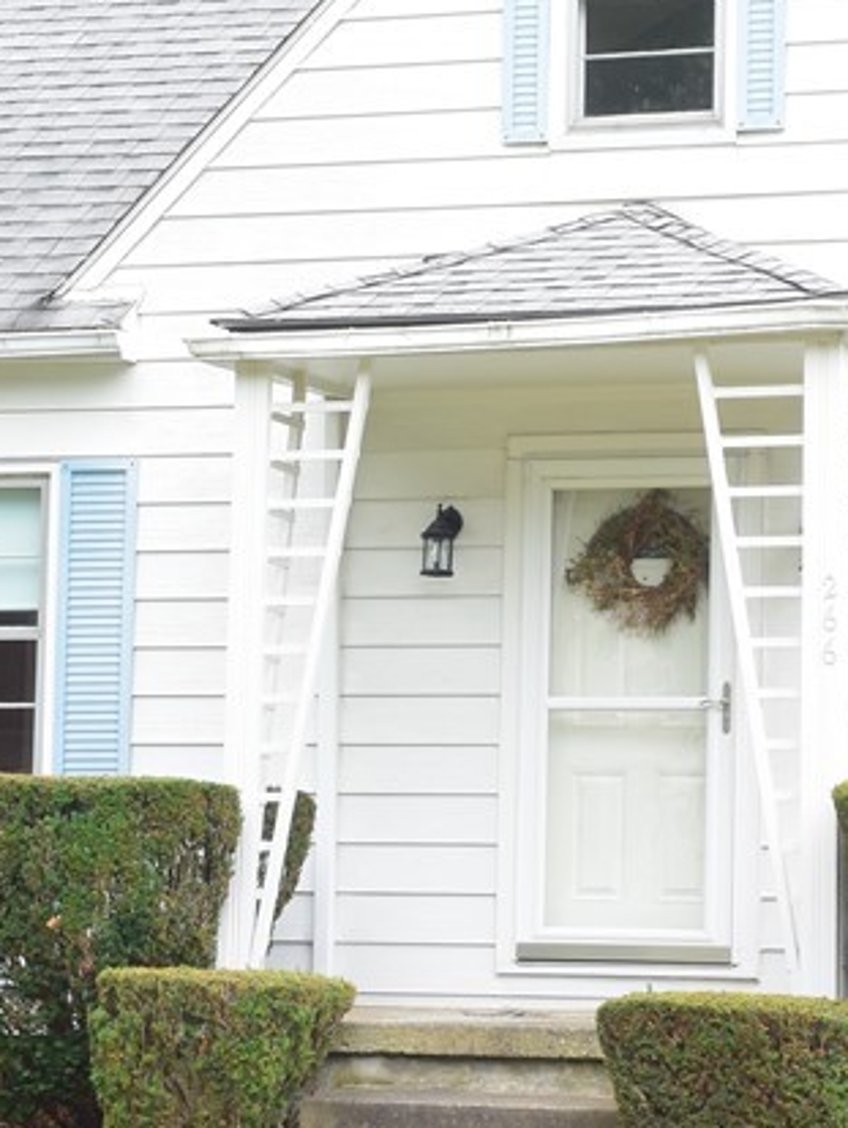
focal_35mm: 116
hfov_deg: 12.7
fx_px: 3785
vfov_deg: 17.0
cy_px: 518
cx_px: 766
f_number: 4.5
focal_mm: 17.2
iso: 160
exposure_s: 1/125
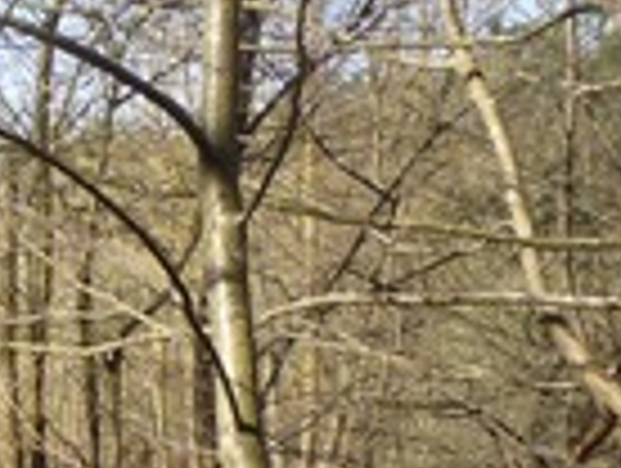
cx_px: -346
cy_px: 531
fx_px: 1995
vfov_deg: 13.1
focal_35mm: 111
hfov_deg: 16.0
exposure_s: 1/250
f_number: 4
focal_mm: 5.2
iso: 100
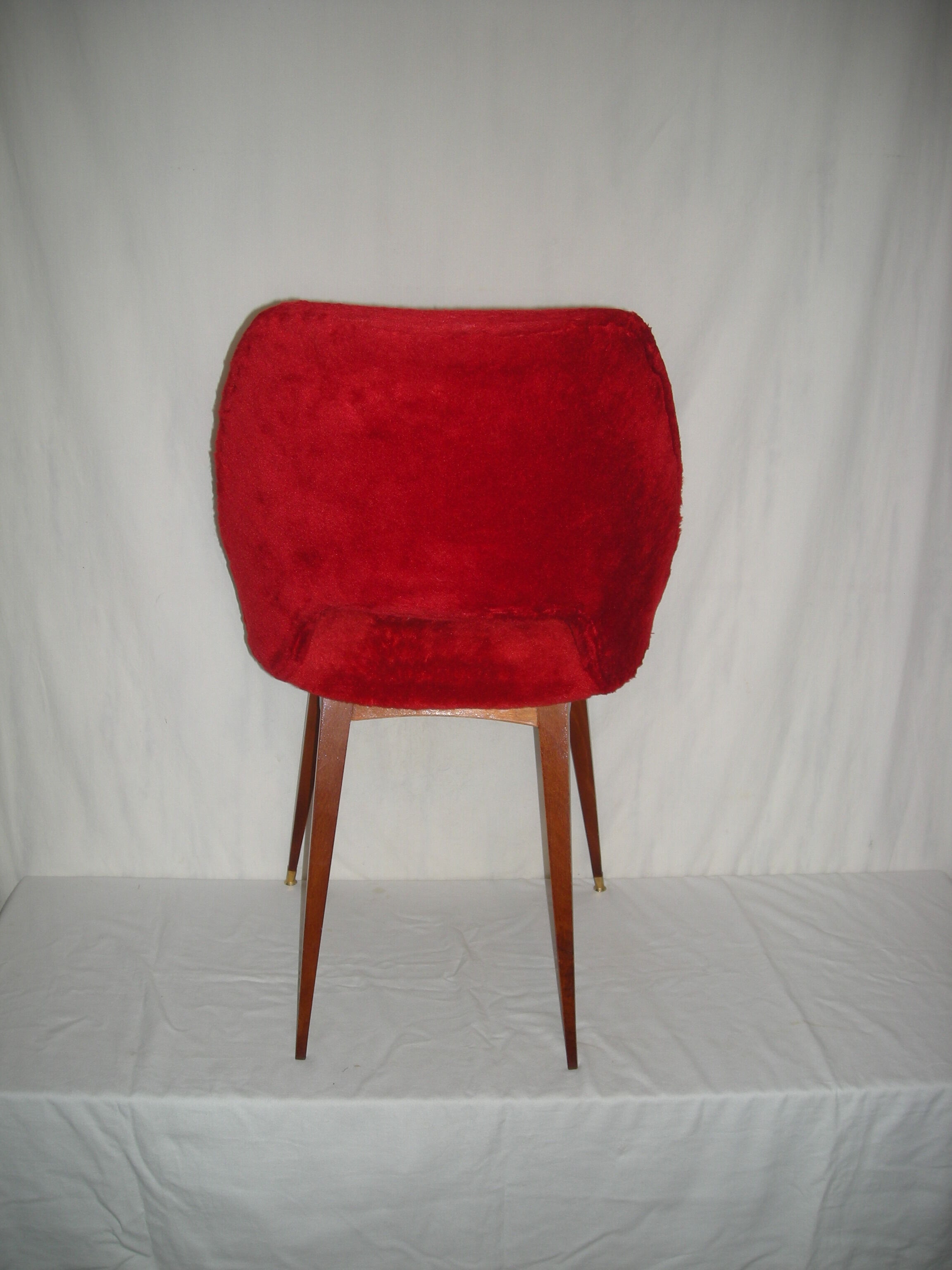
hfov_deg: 40.7
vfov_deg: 52.6
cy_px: 635
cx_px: 476
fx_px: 1283
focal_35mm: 35
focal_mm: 5.7
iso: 50
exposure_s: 1/41.2
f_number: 2.8
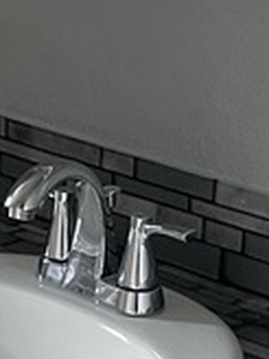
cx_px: -142
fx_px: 1772
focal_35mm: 171
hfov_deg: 8.5
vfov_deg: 11.5
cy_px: 317
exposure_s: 1/96
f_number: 1.6
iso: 125
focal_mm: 4.2
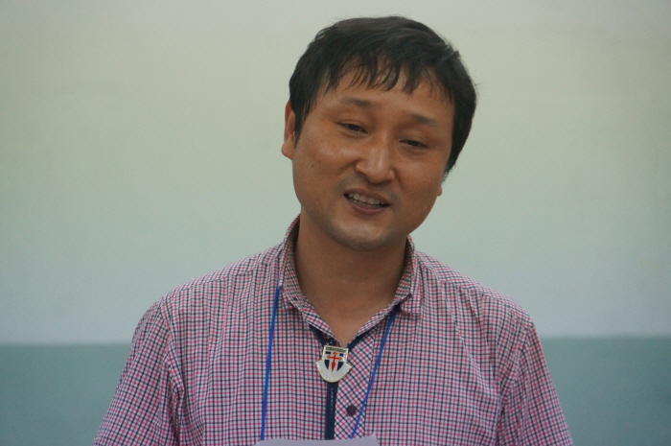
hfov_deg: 9.4
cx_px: 336
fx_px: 4077
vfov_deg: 6.3
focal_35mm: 219
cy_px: 223
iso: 3200
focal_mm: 146
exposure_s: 1/250
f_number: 6.3
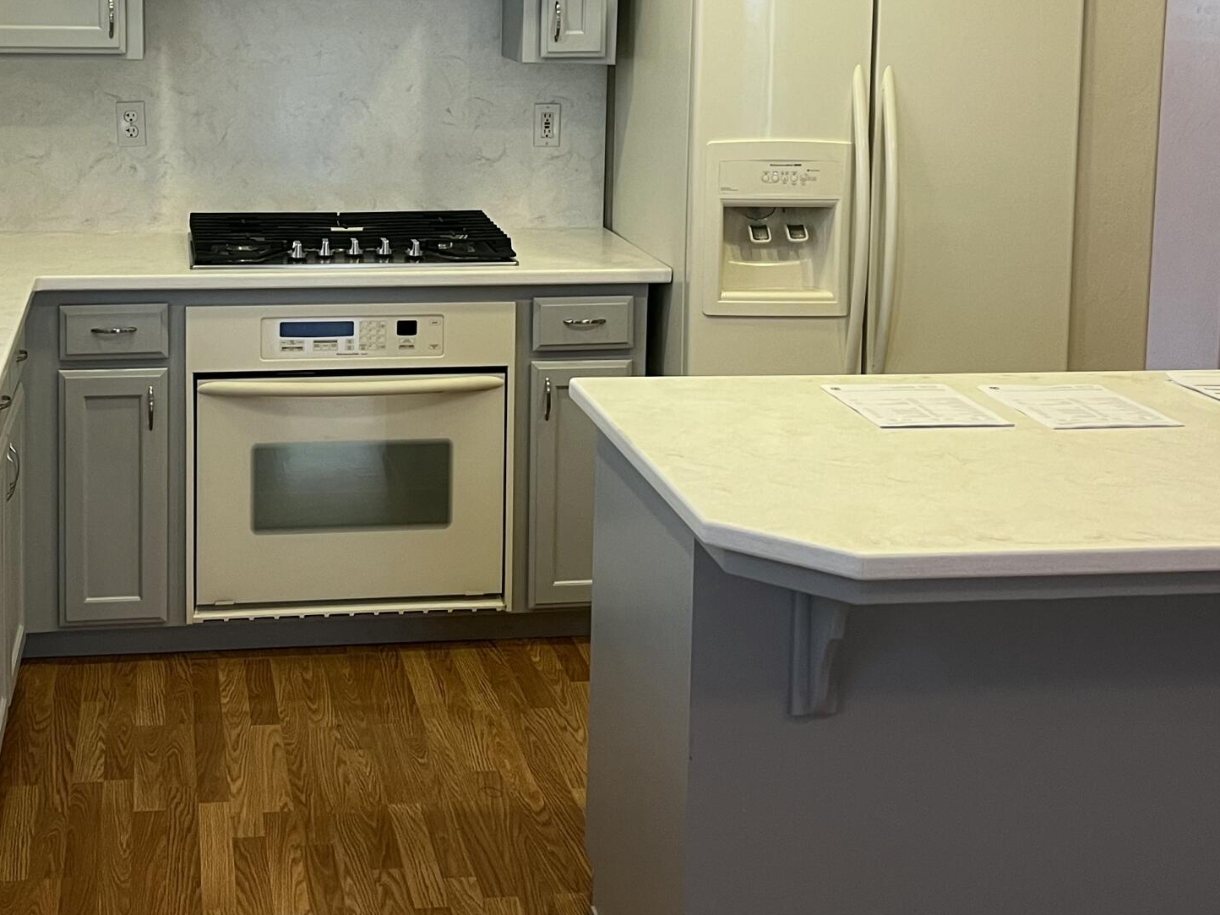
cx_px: 445
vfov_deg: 26.5
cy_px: 168
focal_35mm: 54
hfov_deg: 35.3
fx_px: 1903
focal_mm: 5.1
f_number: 1.6
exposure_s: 1/60
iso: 125
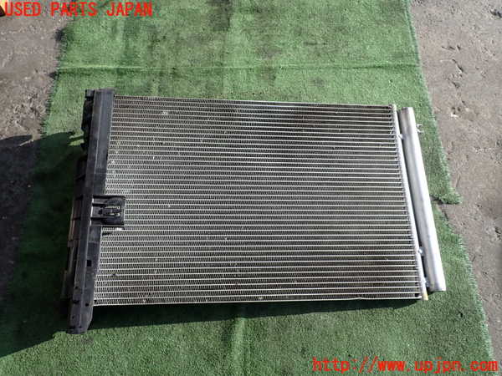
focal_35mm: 25
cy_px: 188
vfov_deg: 54.9
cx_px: 251
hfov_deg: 69.4
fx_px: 363
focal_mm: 4.5
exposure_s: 1/400
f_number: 2.8
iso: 100
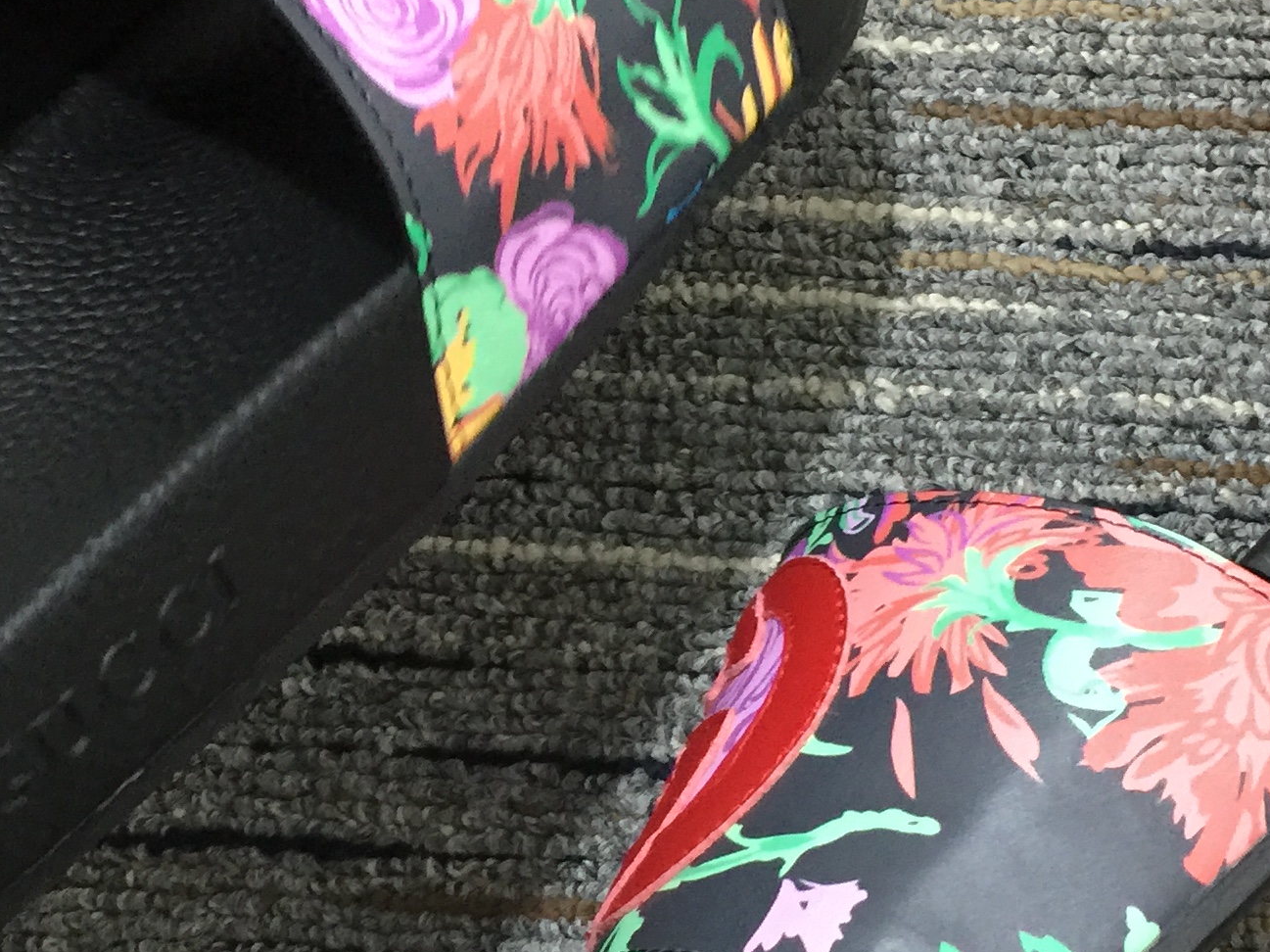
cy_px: 503
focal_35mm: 73
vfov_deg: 20.2
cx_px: 578
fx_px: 2677
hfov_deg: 26.7
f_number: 2.2
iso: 160
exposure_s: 1/17
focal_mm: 4.15
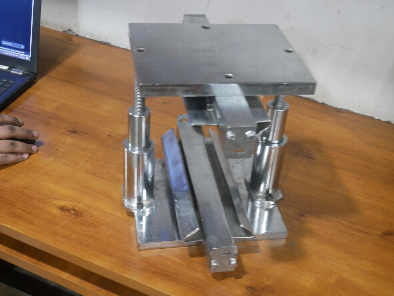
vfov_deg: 29.1
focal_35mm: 50
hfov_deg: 38.2
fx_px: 569
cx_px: 197
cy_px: 148
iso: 3200
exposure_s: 1/13
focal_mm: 25
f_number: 5.3
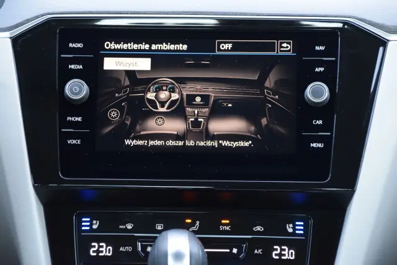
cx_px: 198
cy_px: 132
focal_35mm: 147
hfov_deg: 14.0
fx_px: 1621
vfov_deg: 9.3
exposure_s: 1/60
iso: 1600
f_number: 5.6
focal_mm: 98
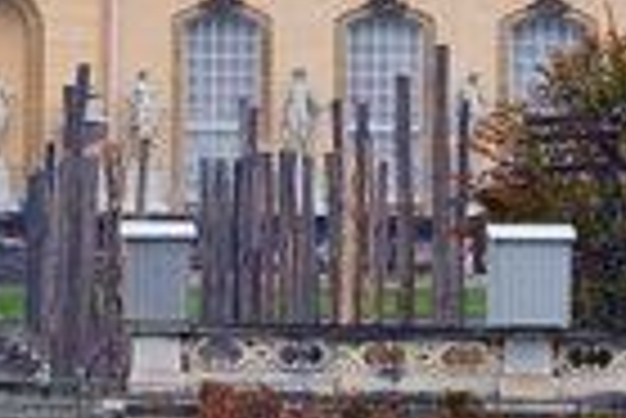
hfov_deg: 4.8
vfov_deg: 3.2
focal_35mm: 431
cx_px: -86
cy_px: 76
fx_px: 7502
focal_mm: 50
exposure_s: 1/100
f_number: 9
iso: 400
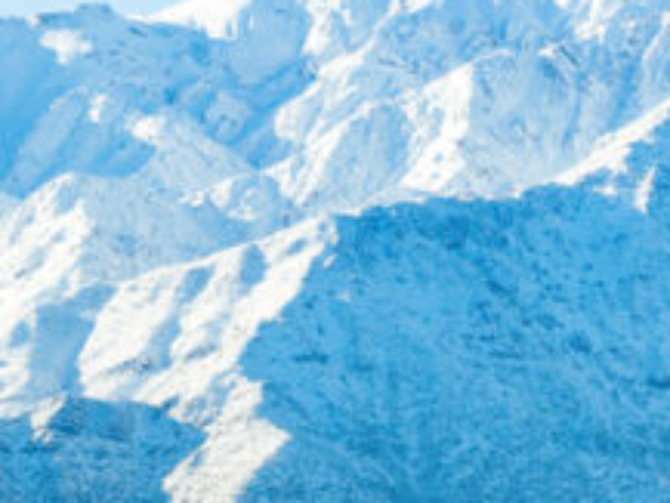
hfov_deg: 6.2
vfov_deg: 4.6
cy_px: 915
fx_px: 6139
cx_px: 0
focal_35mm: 317
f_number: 10
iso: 160
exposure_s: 1/250
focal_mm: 70
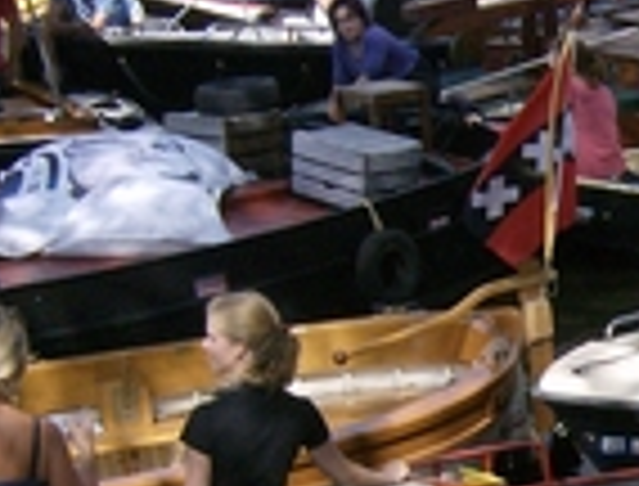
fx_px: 2820
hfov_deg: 12.7
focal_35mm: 152
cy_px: 369
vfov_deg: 9.8
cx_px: 662
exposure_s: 1/375
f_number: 4.7
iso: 100
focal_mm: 6
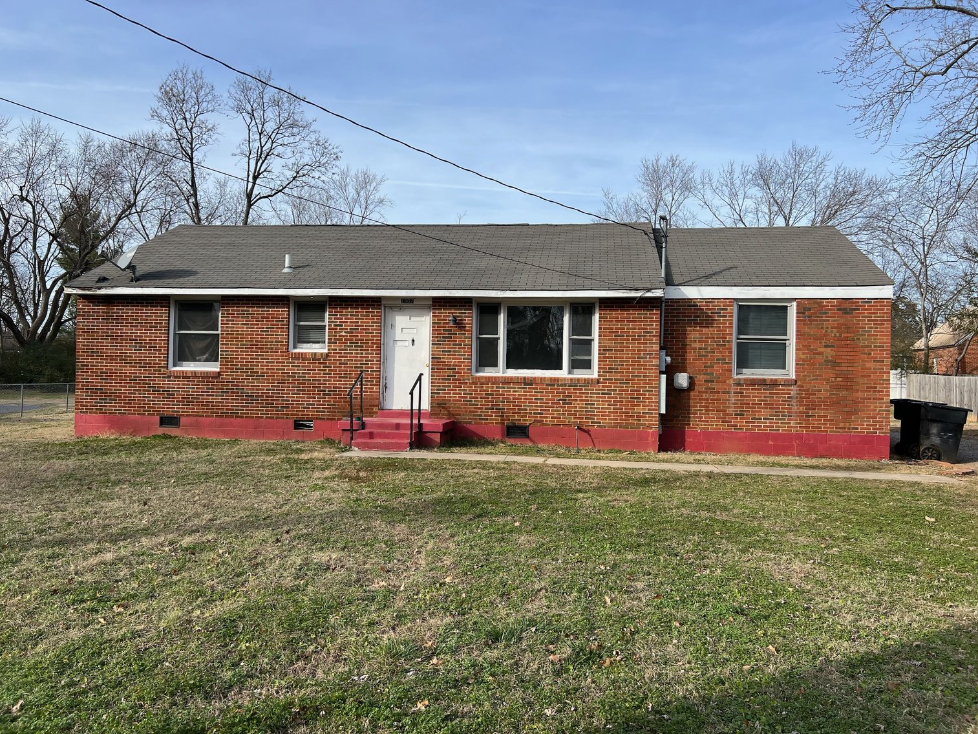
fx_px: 735
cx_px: 489
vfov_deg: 53.1
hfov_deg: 67.3
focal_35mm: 26
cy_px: 367
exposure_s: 1/2571
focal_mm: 5.7
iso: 50
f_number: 1.5
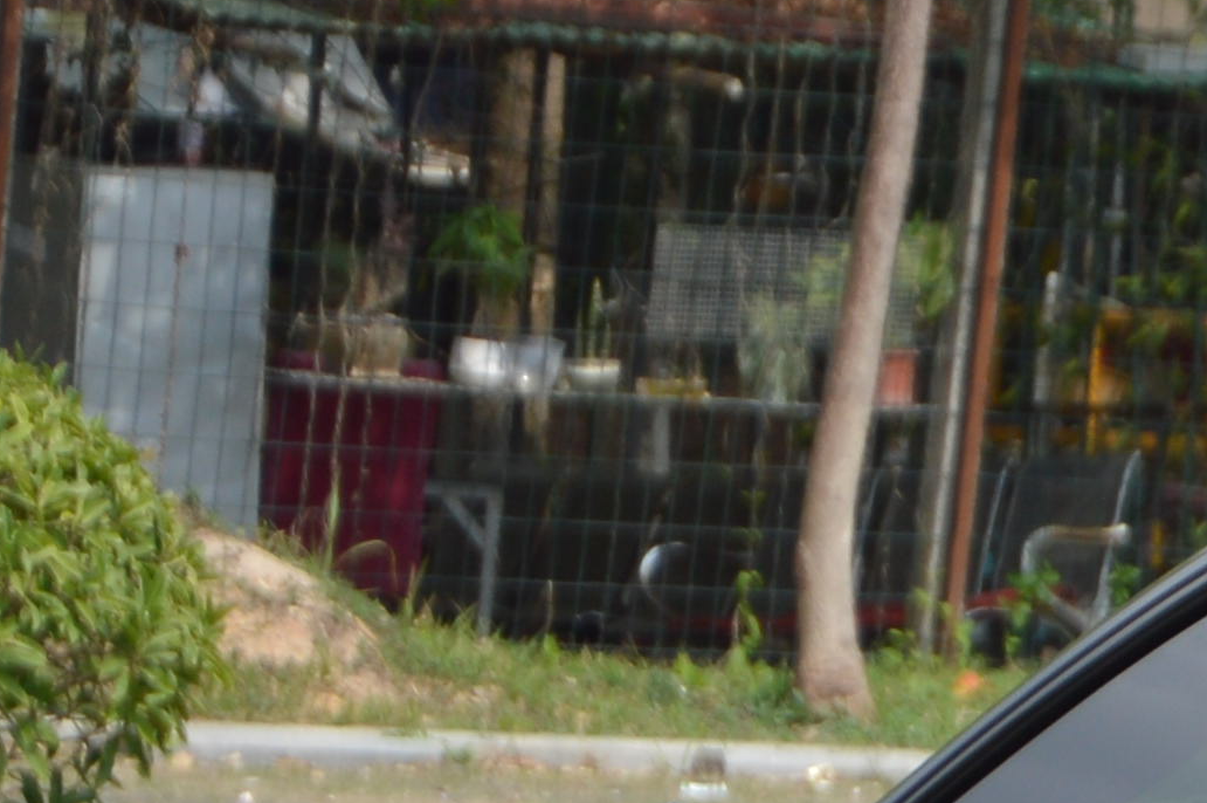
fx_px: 24884
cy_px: 1013
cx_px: 3154
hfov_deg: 2.7
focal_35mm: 743
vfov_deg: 1.8
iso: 100
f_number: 5.6
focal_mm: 85
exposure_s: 1/400
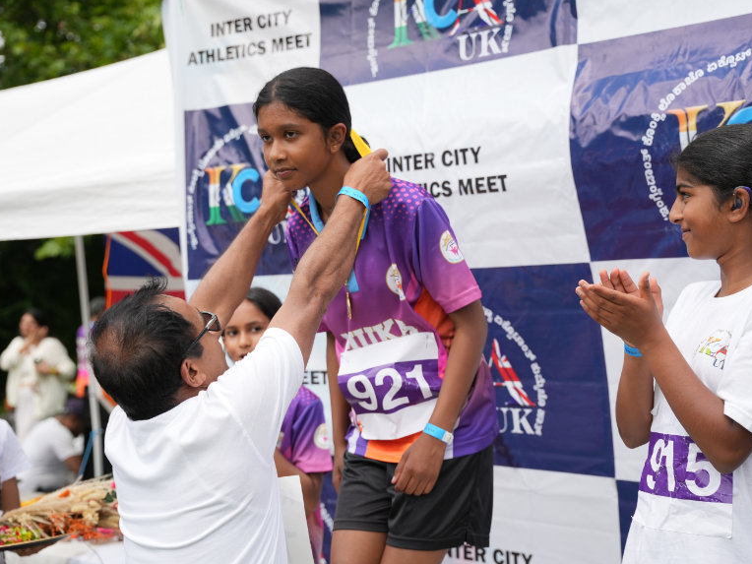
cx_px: 385
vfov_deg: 26.8
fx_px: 1184
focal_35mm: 55
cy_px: 278
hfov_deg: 35.2
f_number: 2.8
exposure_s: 1/2000
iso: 250
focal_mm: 42.4
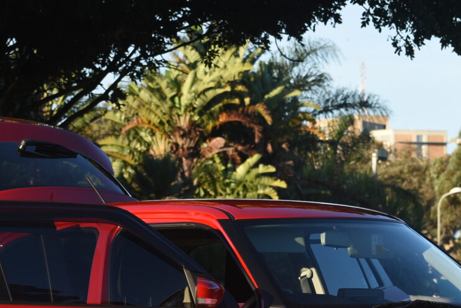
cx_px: 269
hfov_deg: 7.7
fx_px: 3409
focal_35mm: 266
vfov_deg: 5.2
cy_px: 317
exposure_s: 1/160
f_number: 7.1
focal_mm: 86
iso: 100
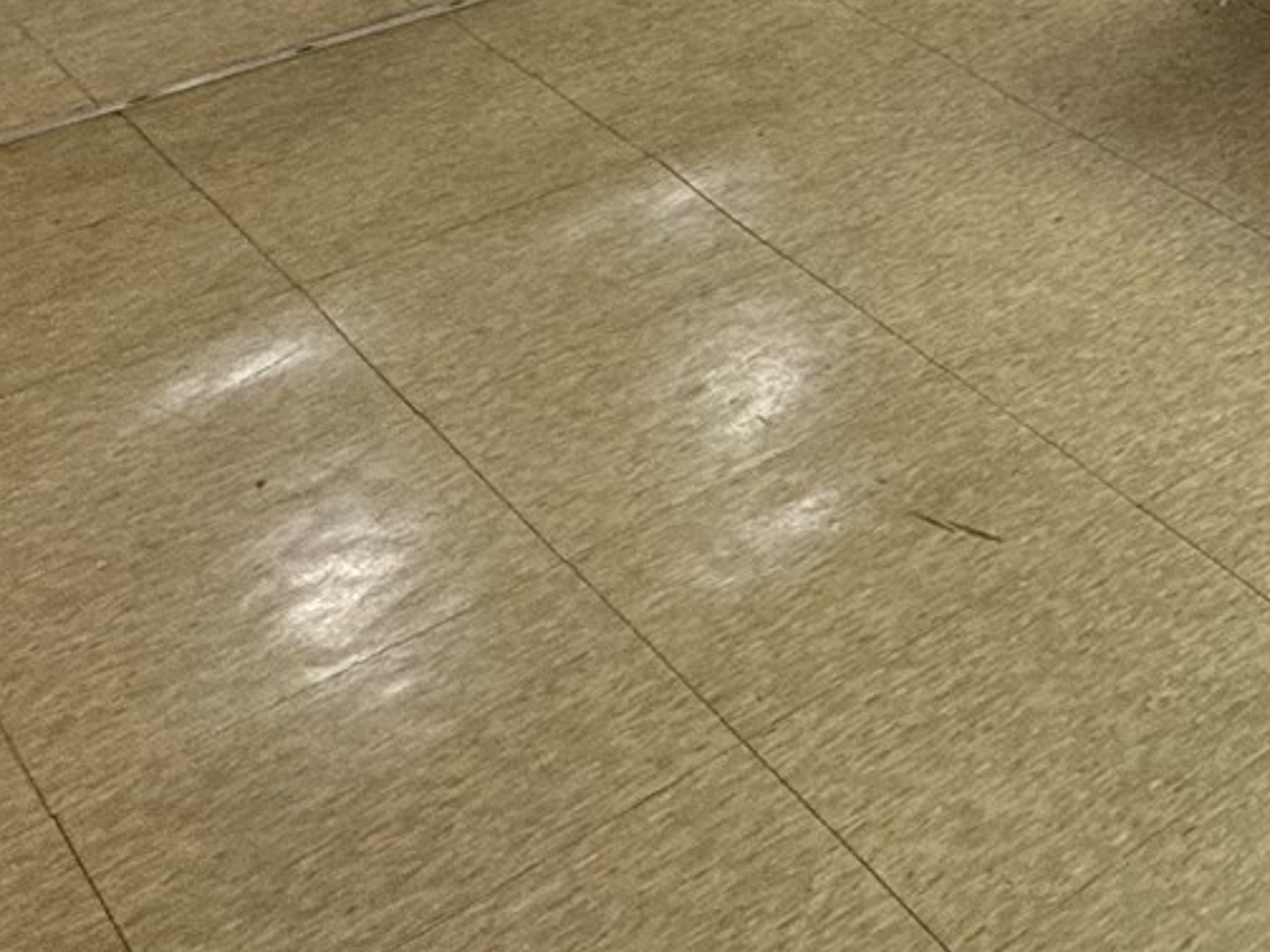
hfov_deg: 24.2
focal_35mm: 57
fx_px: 2091
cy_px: -402
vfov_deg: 22.0
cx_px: 2025
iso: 160
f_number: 2.2
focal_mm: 2.22
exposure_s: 1/120
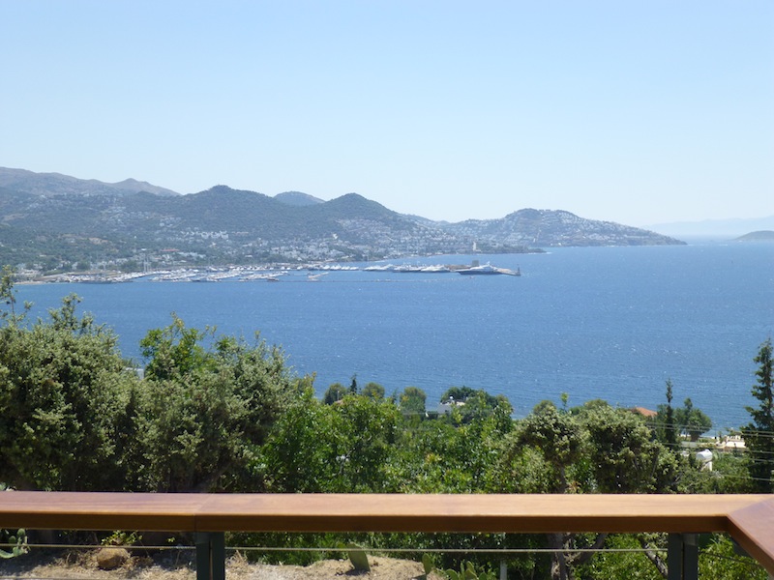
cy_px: 290
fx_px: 1073
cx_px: 387
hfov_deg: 39.7
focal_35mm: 48
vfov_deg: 30.3
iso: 100
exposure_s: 1/800
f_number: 4
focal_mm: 8.6
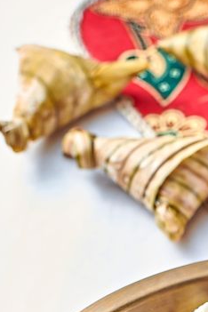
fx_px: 1777
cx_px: 280
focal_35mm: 205
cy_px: 382
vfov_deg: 9.9
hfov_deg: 6.6
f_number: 6.3
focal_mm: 58
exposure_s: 1/60
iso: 31
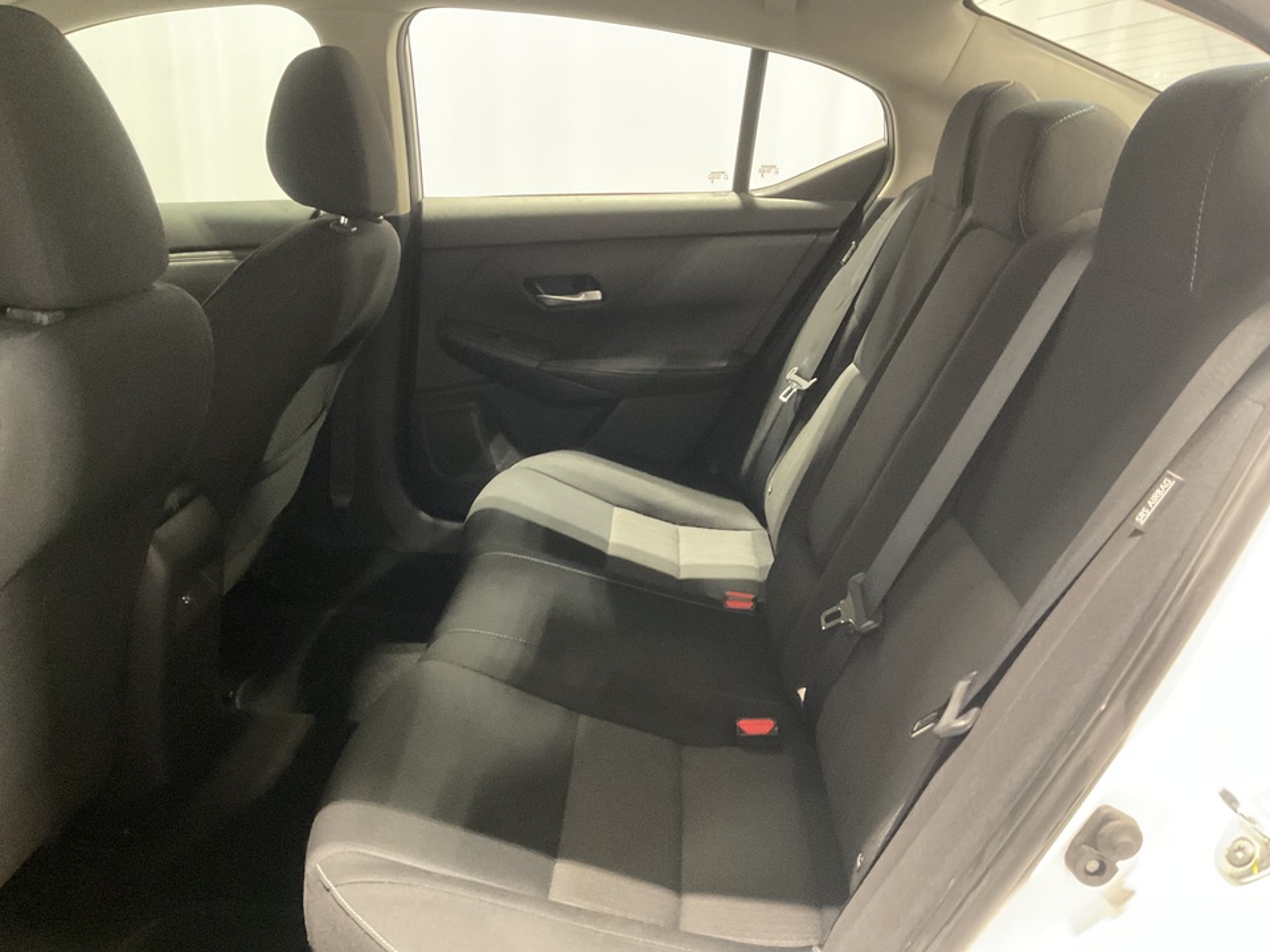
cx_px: 635
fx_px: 1064
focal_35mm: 29
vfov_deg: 48.2
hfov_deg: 61.7
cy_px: 476
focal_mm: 3
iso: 500
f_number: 1.8
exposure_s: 1/30
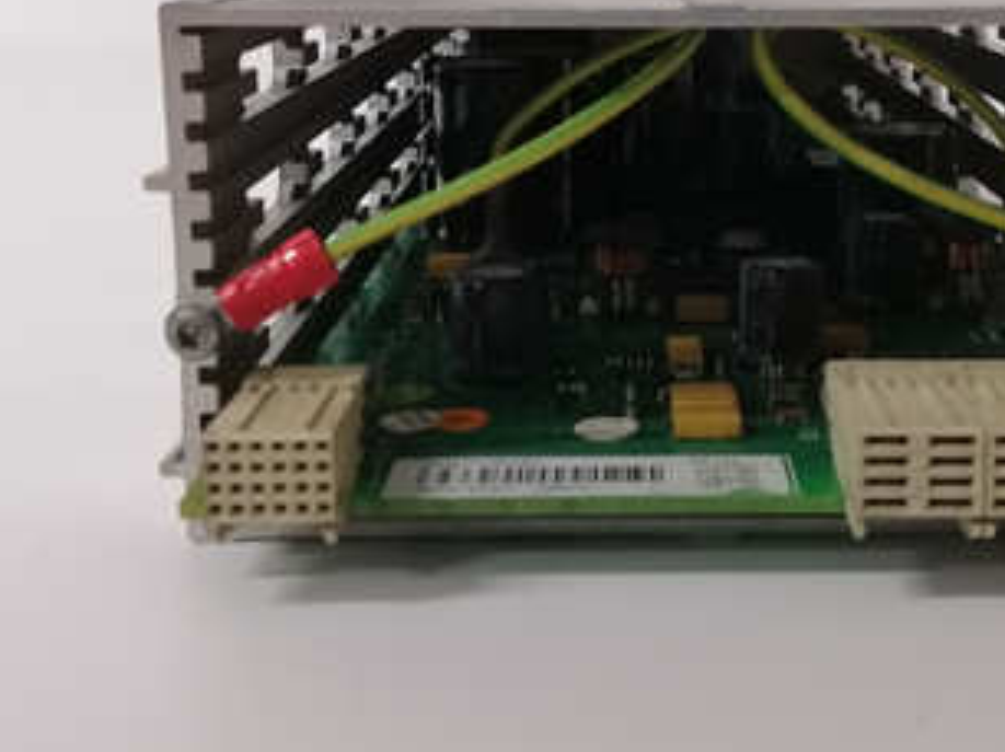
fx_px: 1480
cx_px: 640
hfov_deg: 37.2
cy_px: 167
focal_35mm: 51
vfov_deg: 28.0
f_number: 2.2
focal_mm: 3.81
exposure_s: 1/33.3
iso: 200
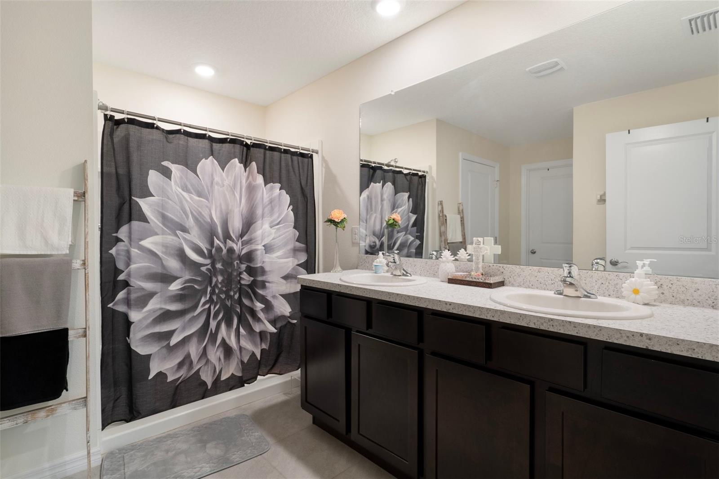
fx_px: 339
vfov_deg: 70.4
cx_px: 360
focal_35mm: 17
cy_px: 240
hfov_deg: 93.3
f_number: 8
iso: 320
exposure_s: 2
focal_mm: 17
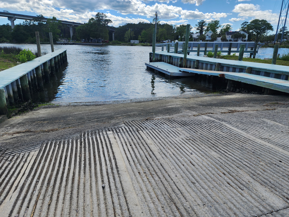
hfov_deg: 73.9
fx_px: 192
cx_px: 144
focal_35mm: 23
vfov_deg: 58.9
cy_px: 108
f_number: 1.8
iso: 12
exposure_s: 1/968
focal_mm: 6.4
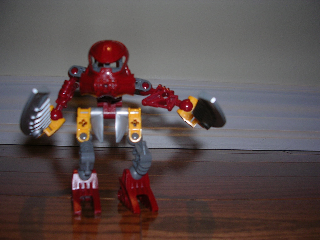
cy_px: 120
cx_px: 160
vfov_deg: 37.7
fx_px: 351
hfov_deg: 49.0
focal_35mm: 38
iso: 50
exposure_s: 1/60.1
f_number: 2.8
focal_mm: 5.8
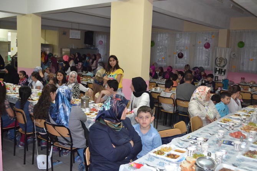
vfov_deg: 36.9
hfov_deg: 53.1
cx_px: 128
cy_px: 86
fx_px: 257
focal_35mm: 36
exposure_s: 1/60
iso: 3200
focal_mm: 24
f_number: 4
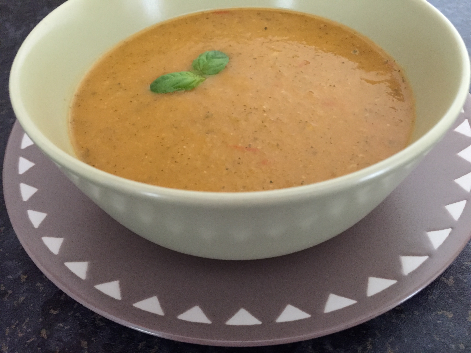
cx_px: 236
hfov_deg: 61.7
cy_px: 176
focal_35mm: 29
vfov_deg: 48.2
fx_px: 395
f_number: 2.2
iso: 320
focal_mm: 4.15
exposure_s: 1/17
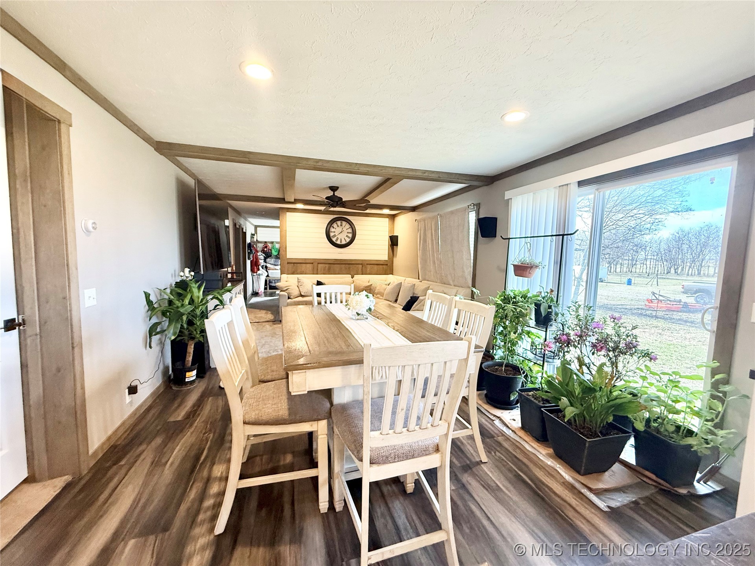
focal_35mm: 14
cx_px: 378
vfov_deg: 85.7
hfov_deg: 102.1
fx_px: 305
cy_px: 283
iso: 400
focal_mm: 2.22
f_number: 2.2
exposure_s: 1/120
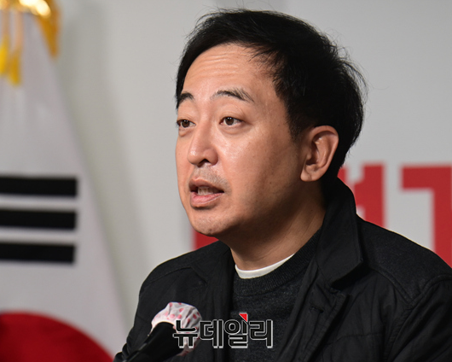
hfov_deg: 6.3
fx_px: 4094
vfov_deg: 5.1
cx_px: 221
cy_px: 181
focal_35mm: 306
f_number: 6.3
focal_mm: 270
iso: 1000
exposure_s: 1/200
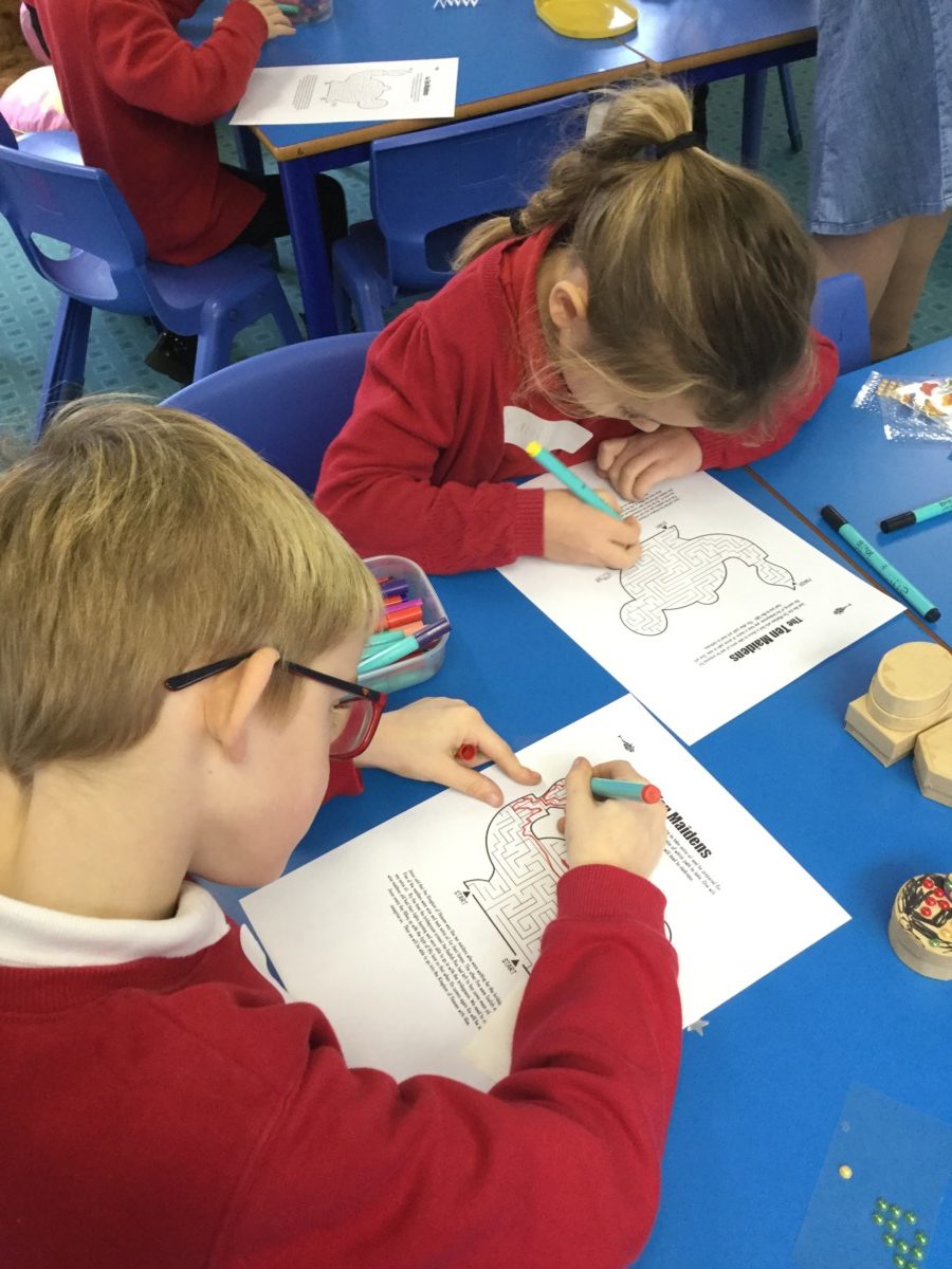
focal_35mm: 31
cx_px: 476
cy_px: 634
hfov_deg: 45.4
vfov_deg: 58.4
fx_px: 1137
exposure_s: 1/33
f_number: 2.4
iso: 125
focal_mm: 3.3
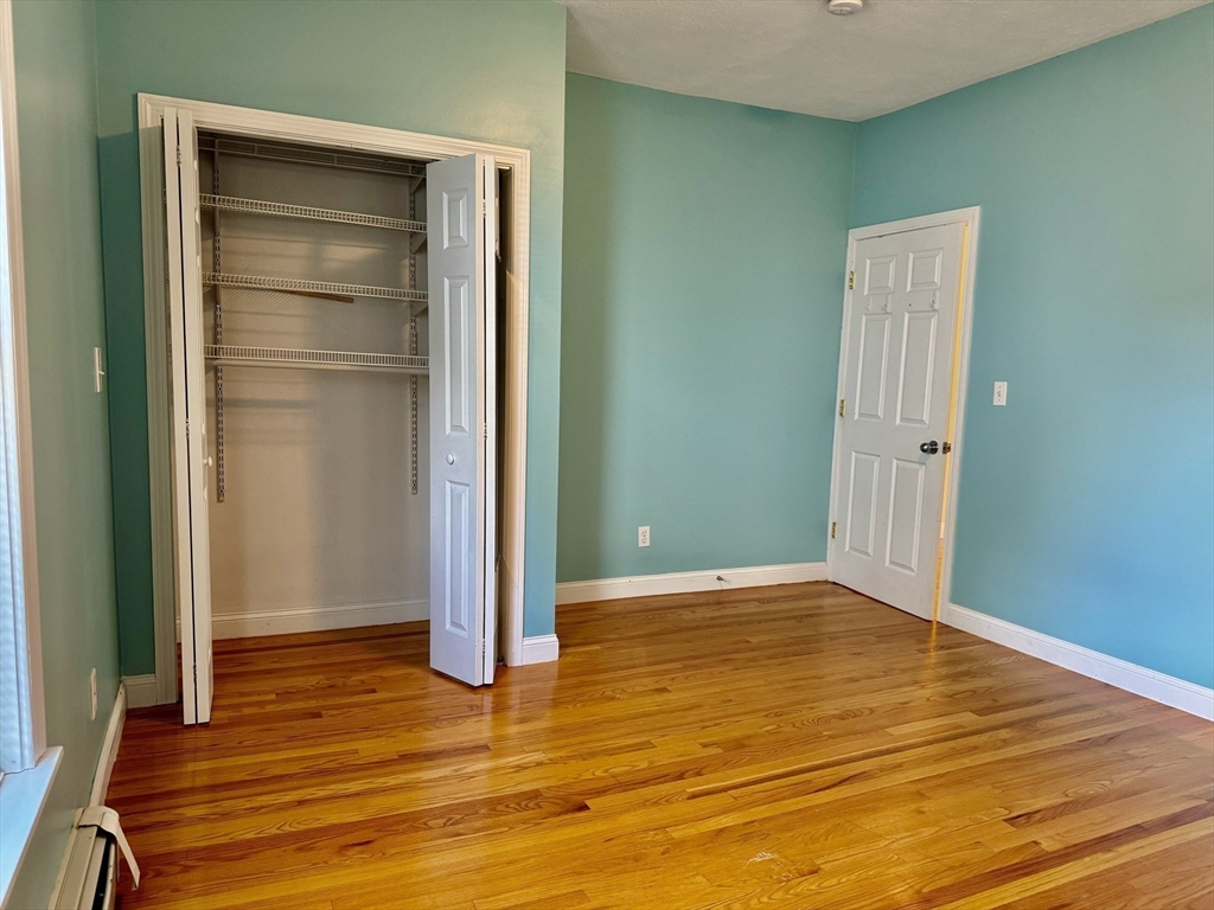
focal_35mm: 24
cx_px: 607
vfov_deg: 56.8
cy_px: 455
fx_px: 842
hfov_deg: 71.6
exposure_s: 1/60
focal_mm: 6.76
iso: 250
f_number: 1.78
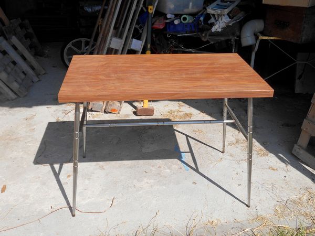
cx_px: 158
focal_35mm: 39
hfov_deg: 47.9
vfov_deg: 36.8
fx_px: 355
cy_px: 118
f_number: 3.9
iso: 80
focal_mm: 6.7
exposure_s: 1/640
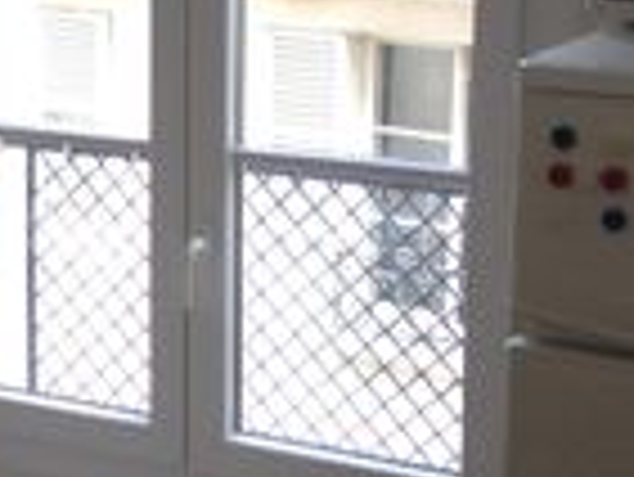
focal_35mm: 149
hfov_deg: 12.2
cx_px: -499
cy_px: 266
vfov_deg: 10.0
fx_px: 2731
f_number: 2.4
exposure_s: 1/60
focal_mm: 4.28
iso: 50
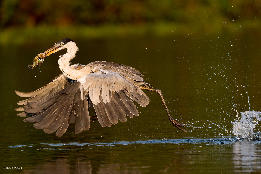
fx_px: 2900
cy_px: 87
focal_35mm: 400
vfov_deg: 3.4
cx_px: 130
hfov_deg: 5.2
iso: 1600
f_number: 5
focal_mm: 400
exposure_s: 1/4000
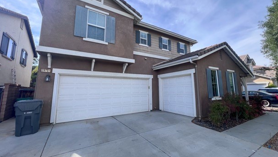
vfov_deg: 70.4
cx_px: 146
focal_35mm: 15
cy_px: 71
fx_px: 111
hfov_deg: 102.9
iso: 32
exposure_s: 1/800
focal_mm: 1.57
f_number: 1.8
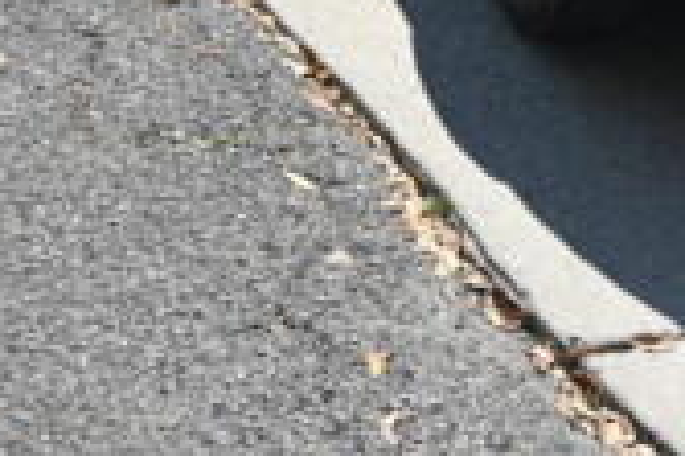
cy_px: -224
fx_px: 1796
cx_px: 923
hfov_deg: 19.6
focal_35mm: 94
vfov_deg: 13.6
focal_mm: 31.5
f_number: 7.1
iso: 100
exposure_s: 1/400
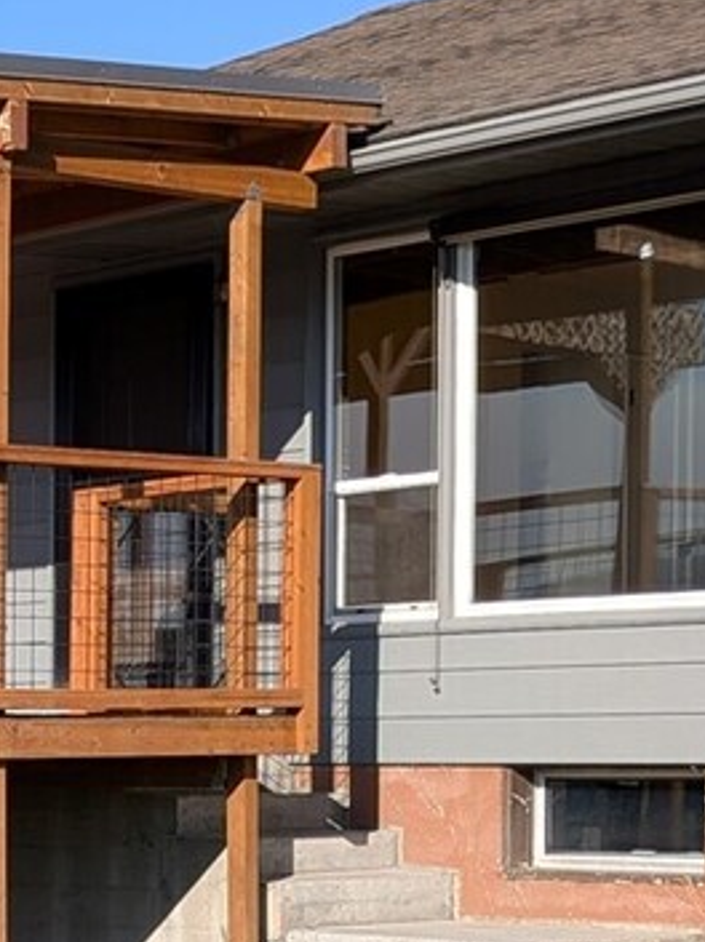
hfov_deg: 13.4
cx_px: -614
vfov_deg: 19.7
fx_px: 2666
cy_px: 830
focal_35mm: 98
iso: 27
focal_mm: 4.53
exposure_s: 1/1253
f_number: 1.7
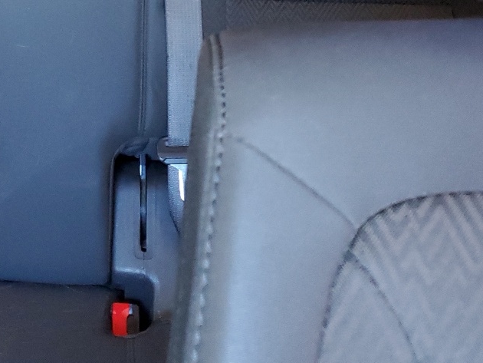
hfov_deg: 28.0
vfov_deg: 20.8
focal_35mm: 66
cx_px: 29
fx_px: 921
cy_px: -68
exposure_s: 1/60.2
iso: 326
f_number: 1.5
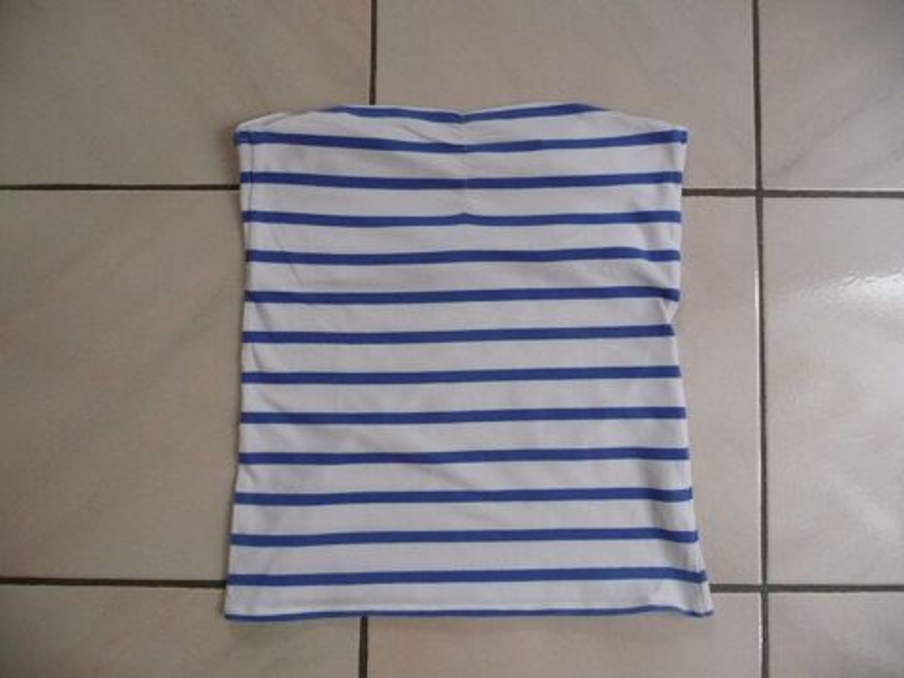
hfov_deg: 63.4
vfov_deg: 49.7
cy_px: 339
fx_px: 731
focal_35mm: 28
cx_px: 452
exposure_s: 1/20
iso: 400
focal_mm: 4.7
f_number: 3.3
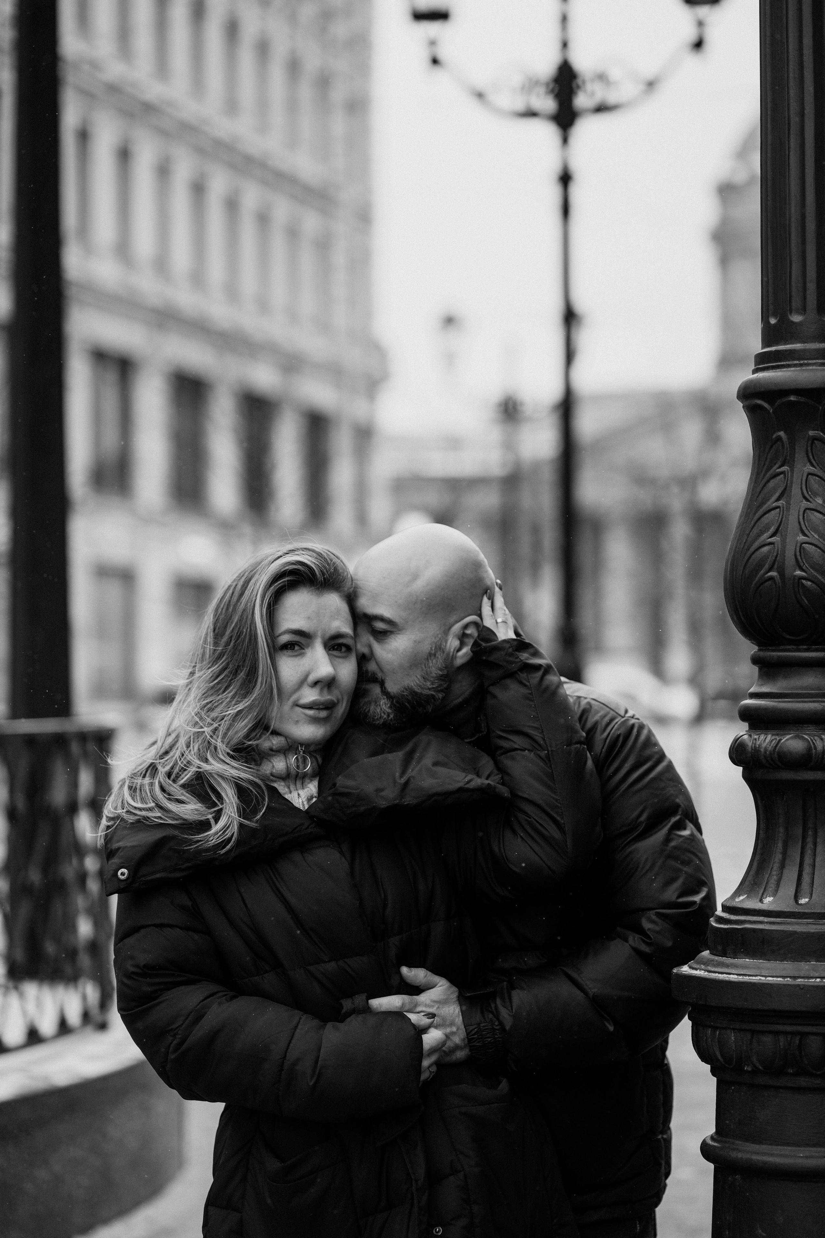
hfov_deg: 16.1
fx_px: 2922
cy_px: 619
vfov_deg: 23.9
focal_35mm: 85
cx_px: 412
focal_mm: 85
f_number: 2.5
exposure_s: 1/1000
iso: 250
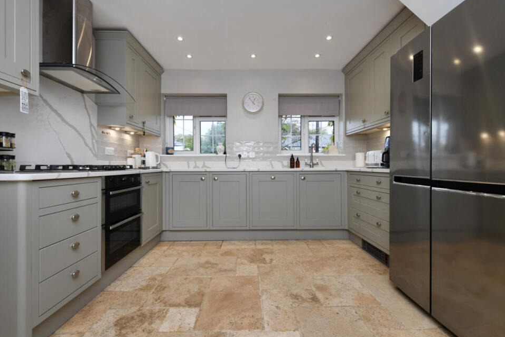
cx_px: 253
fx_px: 210
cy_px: 168
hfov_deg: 100.4
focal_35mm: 15
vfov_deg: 77.3
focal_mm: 14
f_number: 10
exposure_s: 1/60
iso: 800
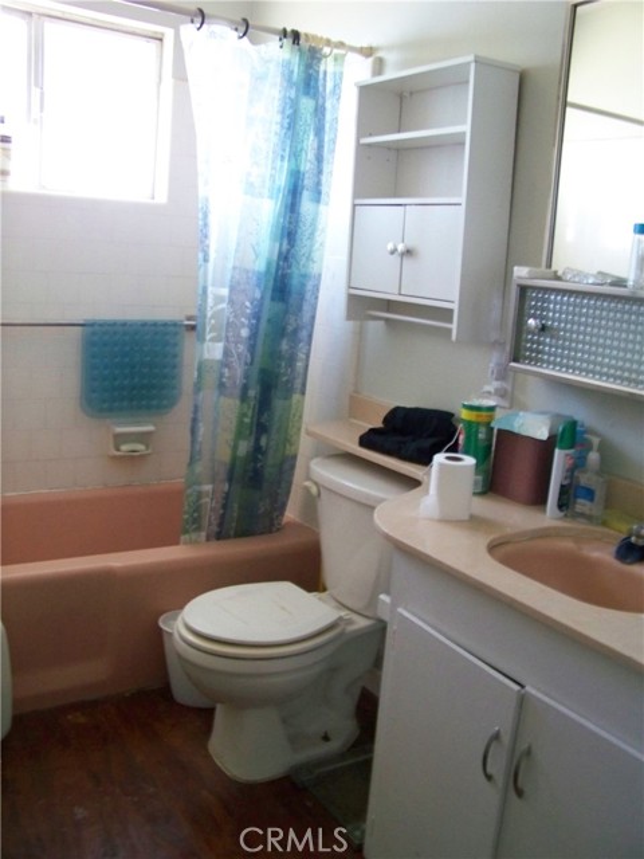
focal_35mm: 33
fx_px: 819
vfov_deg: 55.4
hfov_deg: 42.9
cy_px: 430
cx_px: 322
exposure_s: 1/30
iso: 400
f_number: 2.8
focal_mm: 5.85
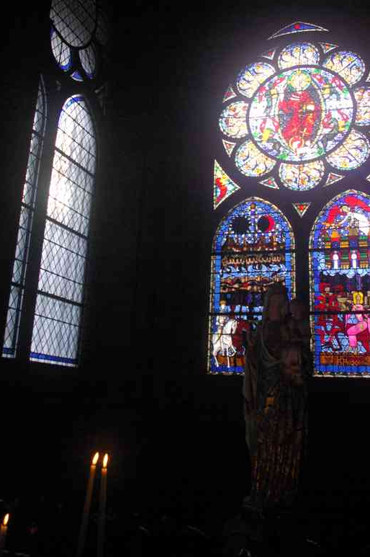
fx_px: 541
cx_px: 197
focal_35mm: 35
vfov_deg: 54.0
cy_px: 217
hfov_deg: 37.8
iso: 1600
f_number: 5.6
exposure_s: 1/125
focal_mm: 18
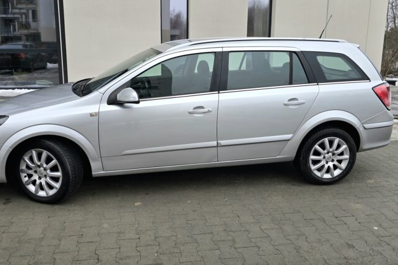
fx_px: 332
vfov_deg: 43.3
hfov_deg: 61.9
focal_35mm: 30
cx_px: 183
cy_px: 101
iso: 40
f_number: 1.7
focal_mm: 6.3
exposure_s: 1/182
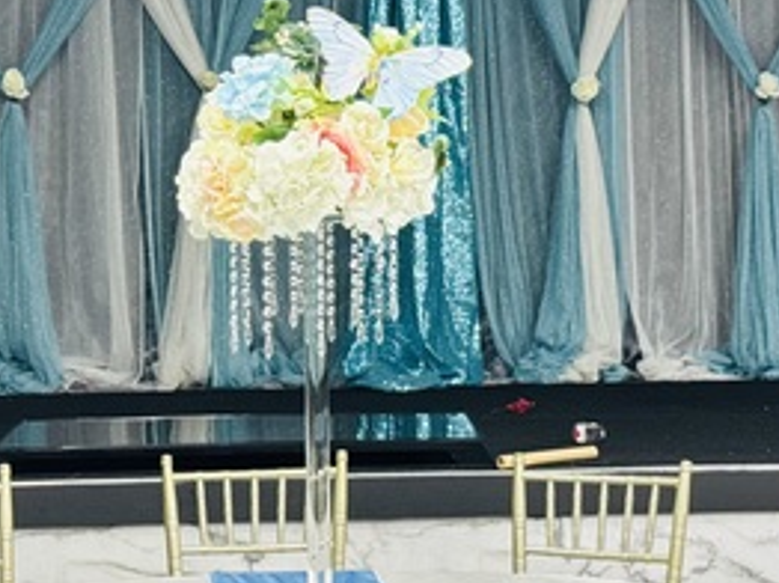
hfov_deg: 17.9
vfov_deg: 13.4
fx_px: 2473
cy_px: 170
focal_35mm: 110
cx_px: 431
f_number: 1.78
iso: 125
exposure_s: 1/60
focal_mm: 6.76
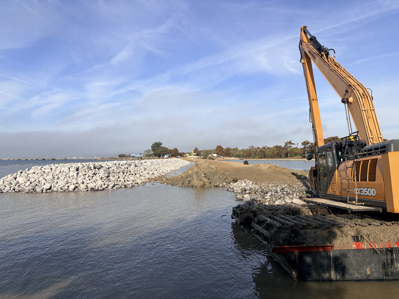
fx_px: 300
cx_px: 200
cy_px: 150
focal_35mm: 26
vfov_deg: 53.1
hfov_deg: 67.3
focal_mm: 5.96
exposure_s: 1/6993
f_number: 1.6
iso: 64
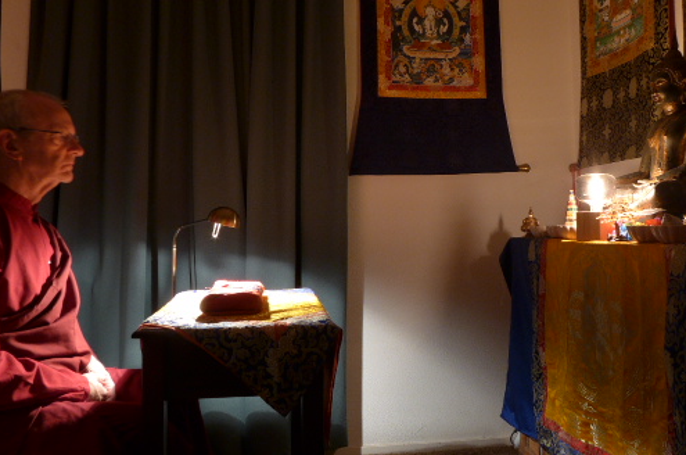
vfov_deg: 42.0
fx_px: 590
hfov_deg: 60.2
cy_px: 183
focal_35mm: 31
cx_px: 382
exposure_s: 1/2
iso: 200
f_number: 4
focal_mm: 4.7
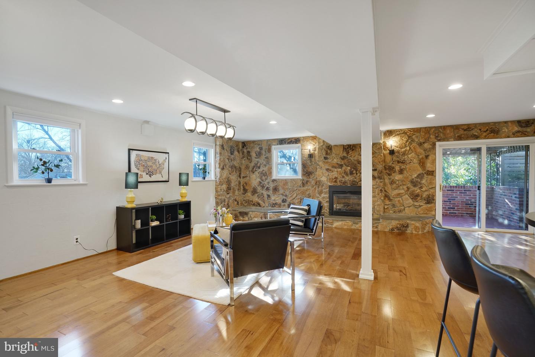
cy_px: 178
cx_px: 268
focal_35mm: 16
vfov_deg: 73.8
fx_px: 238
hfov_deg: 96.7
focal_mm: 16
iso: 1250
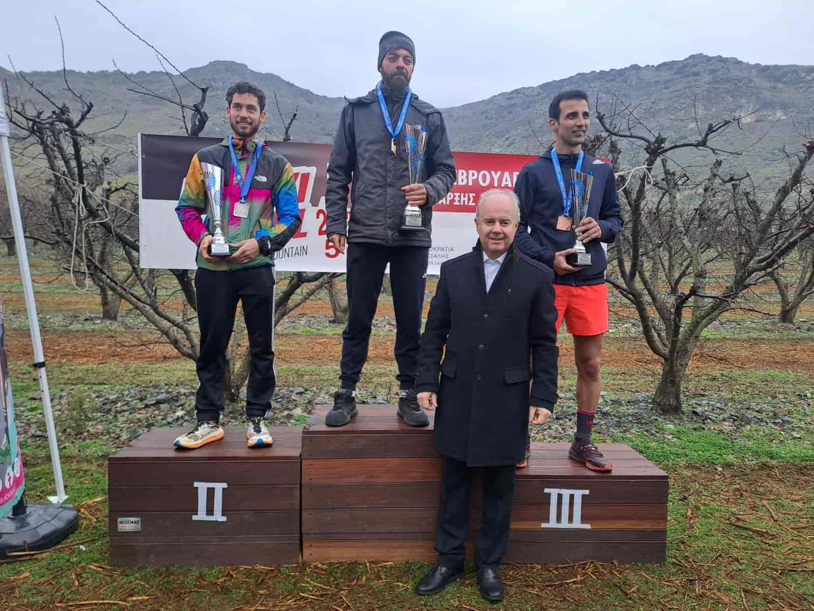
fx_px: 588
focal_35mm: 25
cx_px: 407
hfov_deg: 69.4
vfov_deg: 54.9
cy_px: 306
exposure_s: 1/156
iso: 32
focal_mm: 4.65
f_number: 1.8
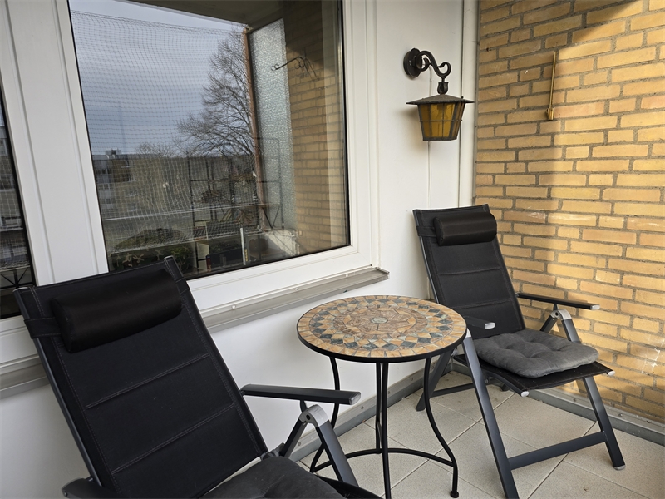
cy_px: 250
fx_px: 442
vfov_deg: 58.9
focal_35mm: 23
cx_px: 332
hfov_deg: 73.9
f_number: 1.7
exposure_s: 1/180
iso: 32
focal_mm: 6.3
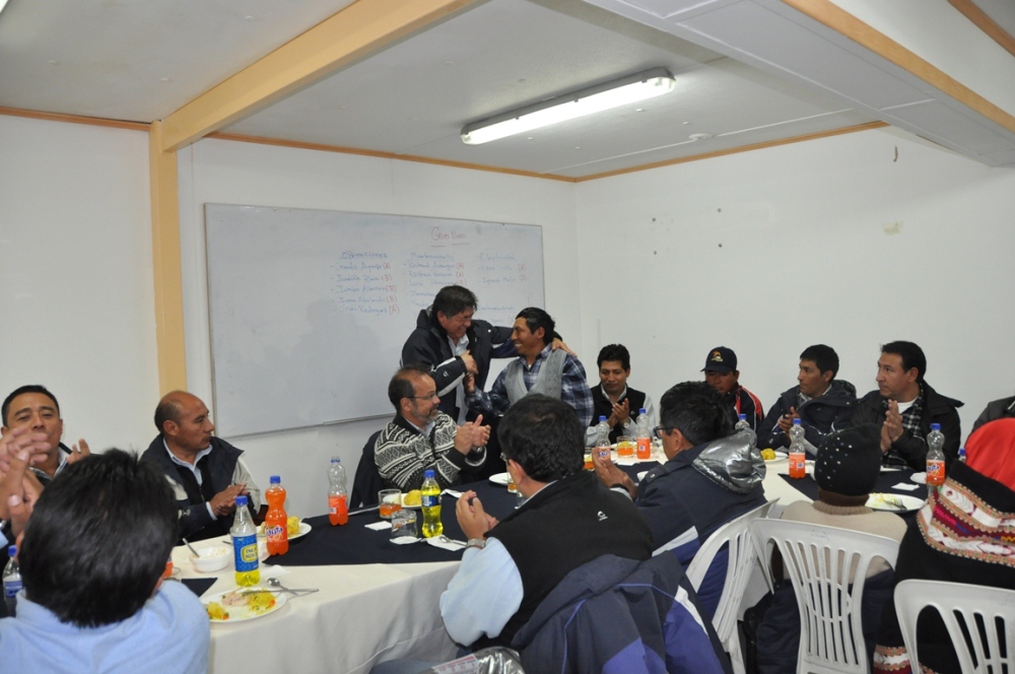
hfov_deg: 67.4
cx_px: 508
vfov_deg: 47.8
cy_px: 337
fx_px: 760
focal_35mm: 27
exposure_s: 1/100
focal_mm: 18
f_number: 4.5
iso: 1000
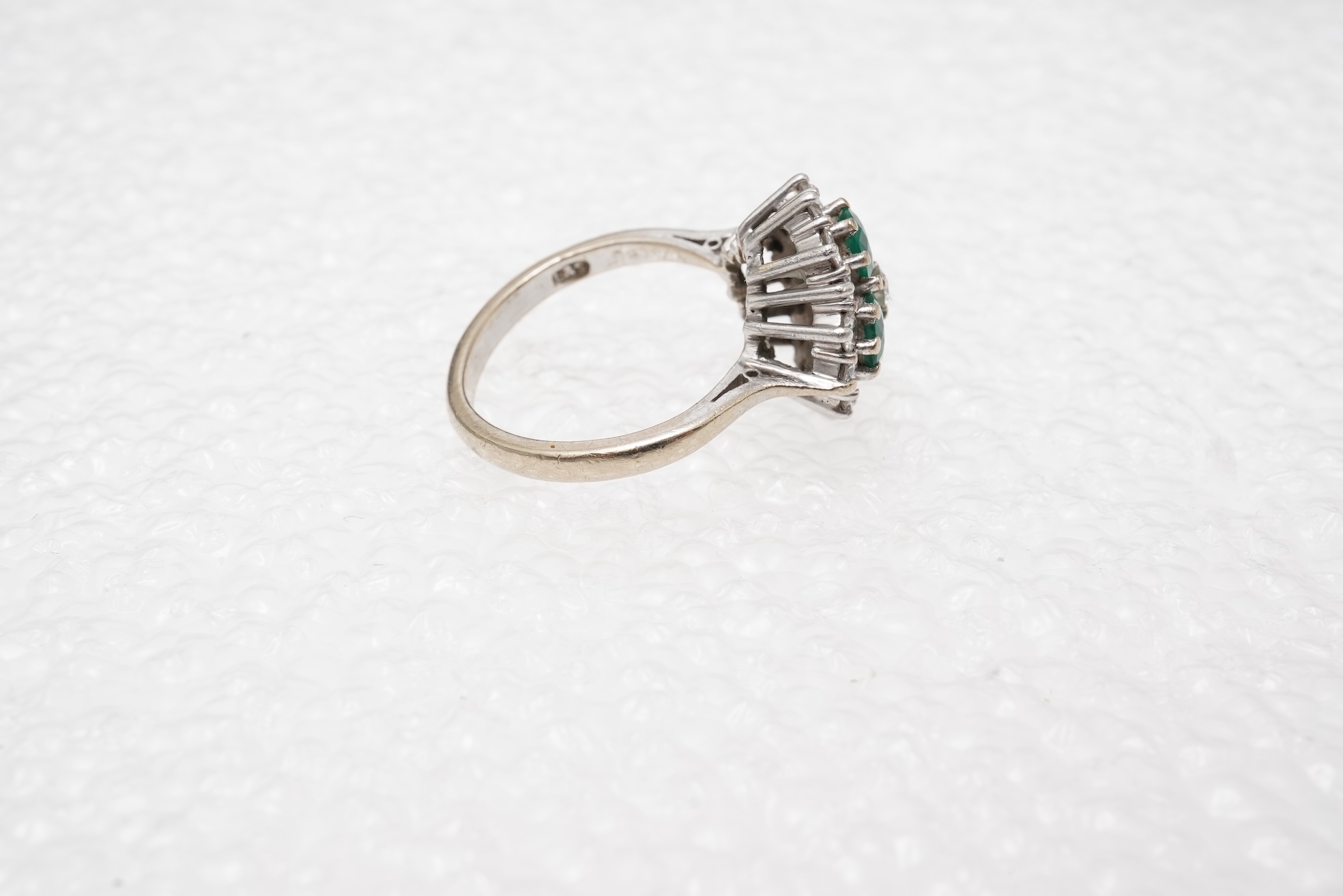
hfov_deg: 43.6
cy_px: 448
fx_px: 1679
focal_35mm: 45
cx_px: 672
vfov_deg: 29.9
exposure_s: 1/125
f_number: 22
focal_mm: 30
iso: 320
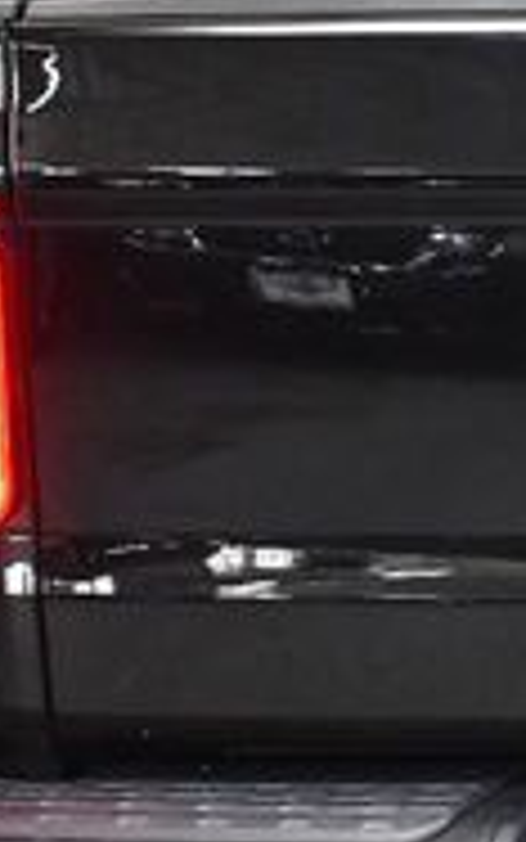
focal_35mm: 126
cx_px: 976
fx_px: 2888
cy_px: 398
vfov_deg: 16.6
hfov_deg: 9.8
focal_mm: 18
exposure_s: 1/125
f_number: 3.5
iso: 1800
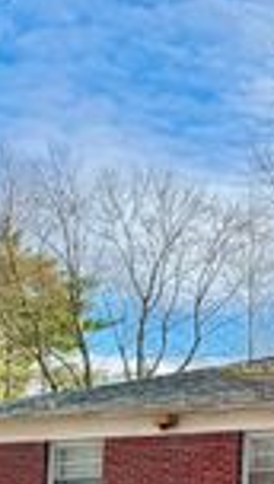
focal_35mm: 86
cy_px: 384
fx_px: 1106
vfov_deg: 24.3
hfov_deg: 12.0
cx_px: 609
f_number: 1.78
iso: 80
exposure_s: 1/510
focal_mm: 6.76
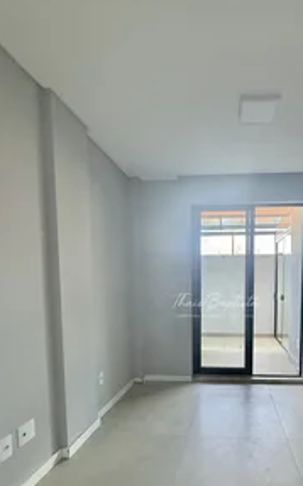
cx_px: 215
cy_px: 305
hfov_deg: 57.5
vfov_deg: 83.4
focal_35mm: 20
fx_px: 265
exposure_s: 1/99
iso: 320
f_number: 2.2
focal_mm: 2.22
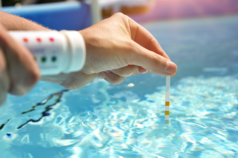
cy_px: 80
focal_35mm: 65
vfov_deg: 20.9
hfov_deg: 31.0
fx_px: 430
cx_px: 119
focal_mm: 64
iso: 80
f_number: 6.3
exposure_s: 1/640
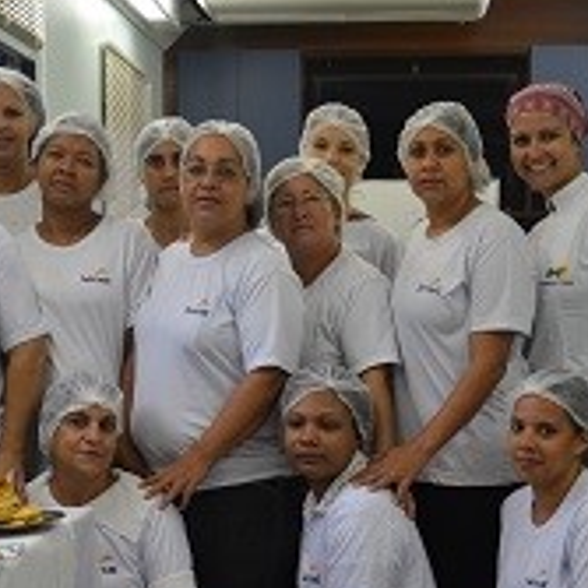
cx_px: 229
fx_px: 1537
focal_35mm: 80
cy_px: 458
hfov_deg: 21.6
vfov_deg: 21.4
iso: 400
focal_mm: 22
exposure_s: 1/40
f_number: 4
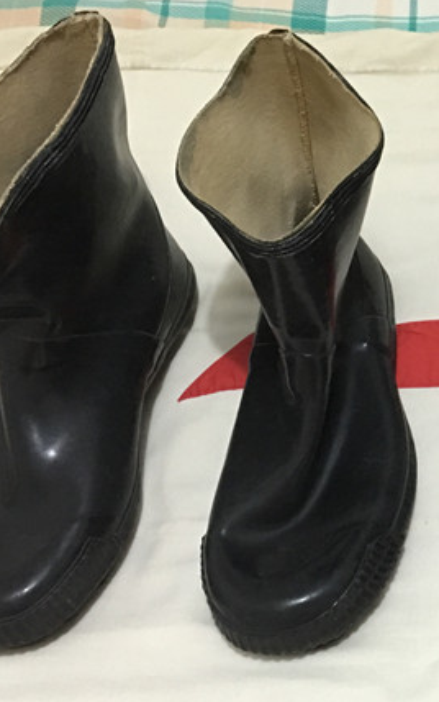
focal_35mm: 61
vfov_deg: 33.5
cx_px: 588
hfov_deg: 19.5
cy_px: 332
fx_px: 1166
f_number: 2.2
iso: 125
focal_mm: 4.15
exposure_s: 1/8
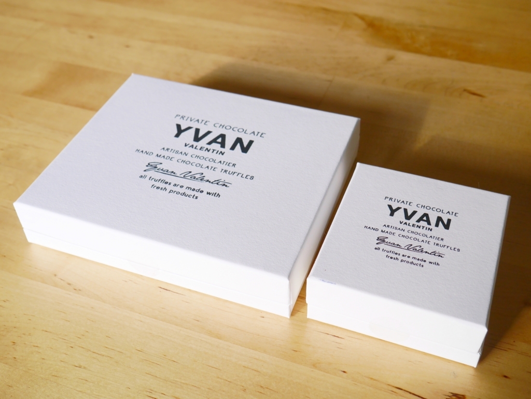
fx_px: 645
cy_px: 200
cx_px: 266
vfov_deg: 34.4
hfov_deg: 44.8
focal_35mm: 42
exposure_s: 1/80
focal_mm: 21
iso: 160
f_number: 5.4
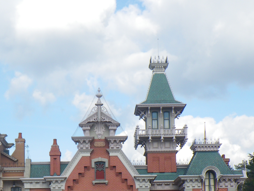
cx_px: 109
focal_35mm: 99
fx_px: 726
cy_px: 194
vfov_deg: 14.7
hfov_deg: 19.8
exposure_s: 1/160
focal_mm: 7.5
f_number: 5
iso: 50
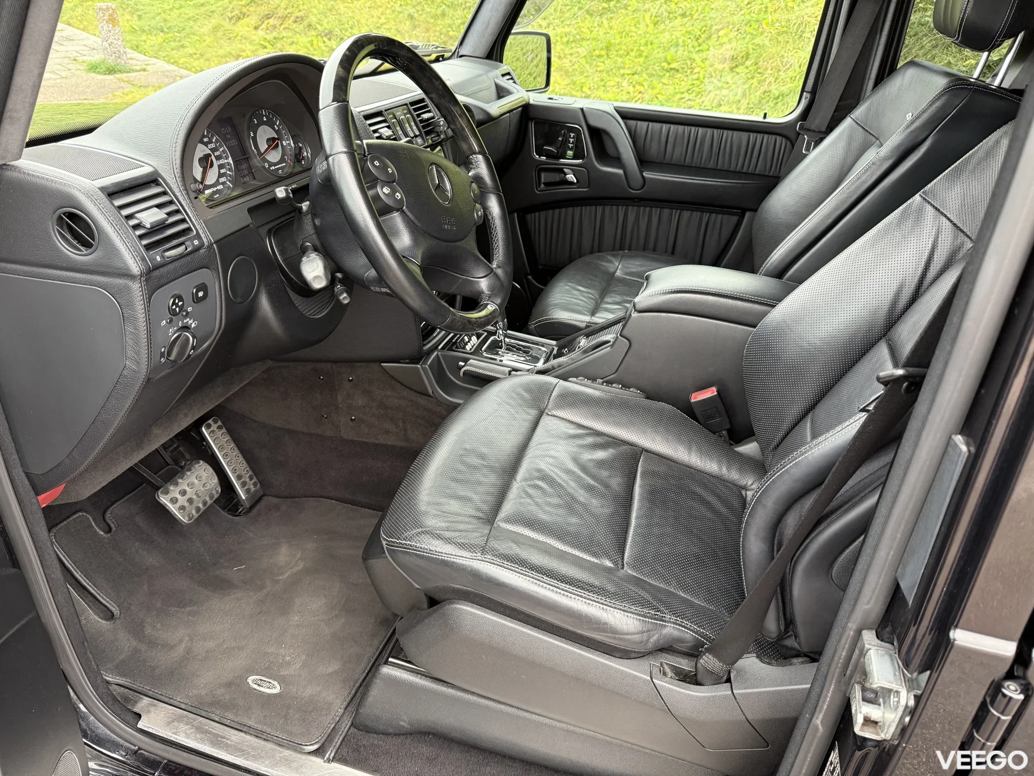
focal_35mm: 24
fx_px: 717
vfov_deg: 56.8
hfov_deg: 71.6
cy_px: 388
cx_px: 517
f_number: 1.78
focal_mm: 6.76
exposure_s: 1/60
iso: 250
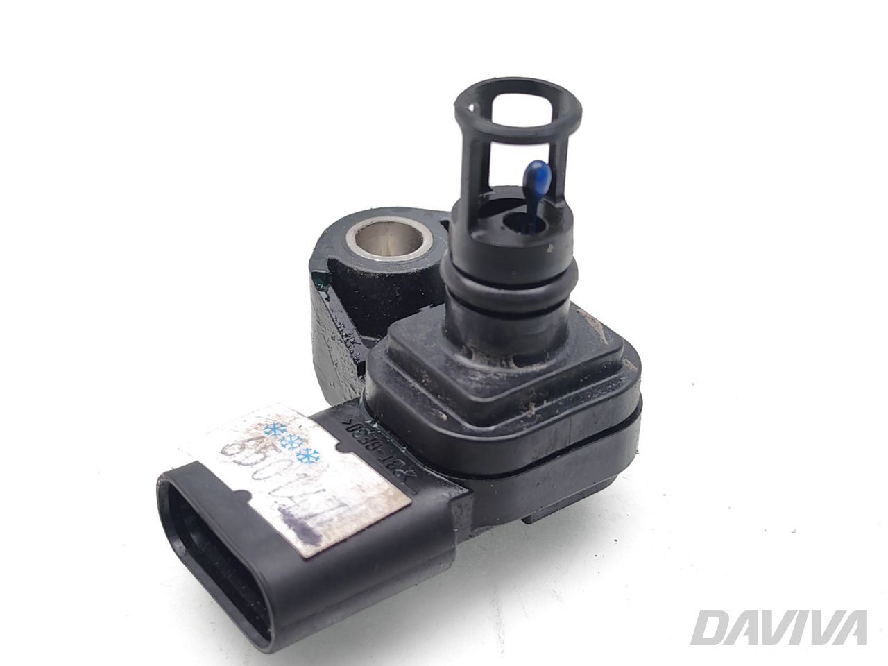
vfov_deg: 24.4
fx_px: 1539
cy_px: 333
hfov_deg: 32.2
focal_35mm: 60
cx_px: 444
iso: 100
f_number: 1.65
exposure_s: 1/100
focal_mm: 6.19
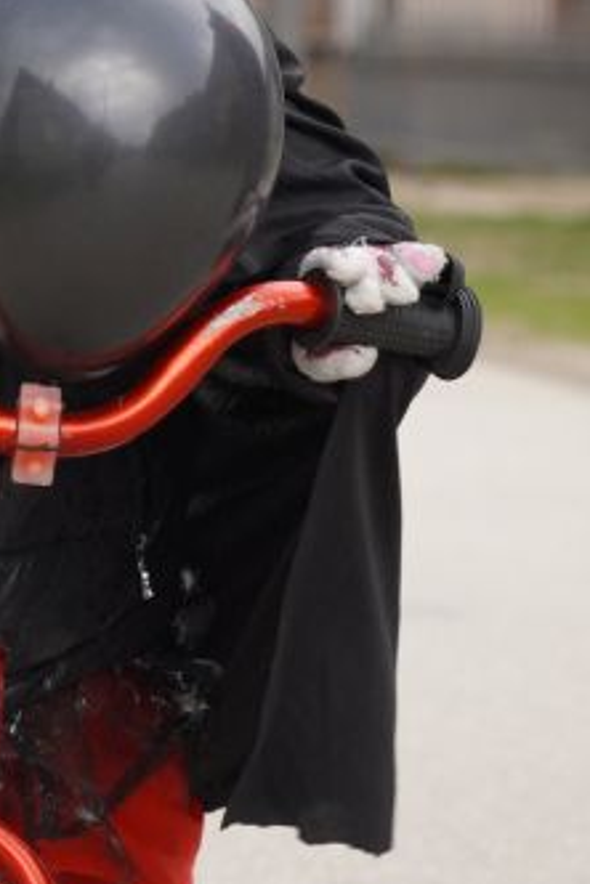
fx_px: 5482
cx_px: 109
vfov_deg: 9.2
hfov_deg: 6.2
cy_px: 199
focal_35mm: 223
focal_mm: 50
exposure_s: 1/250
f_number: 3.2
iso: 400
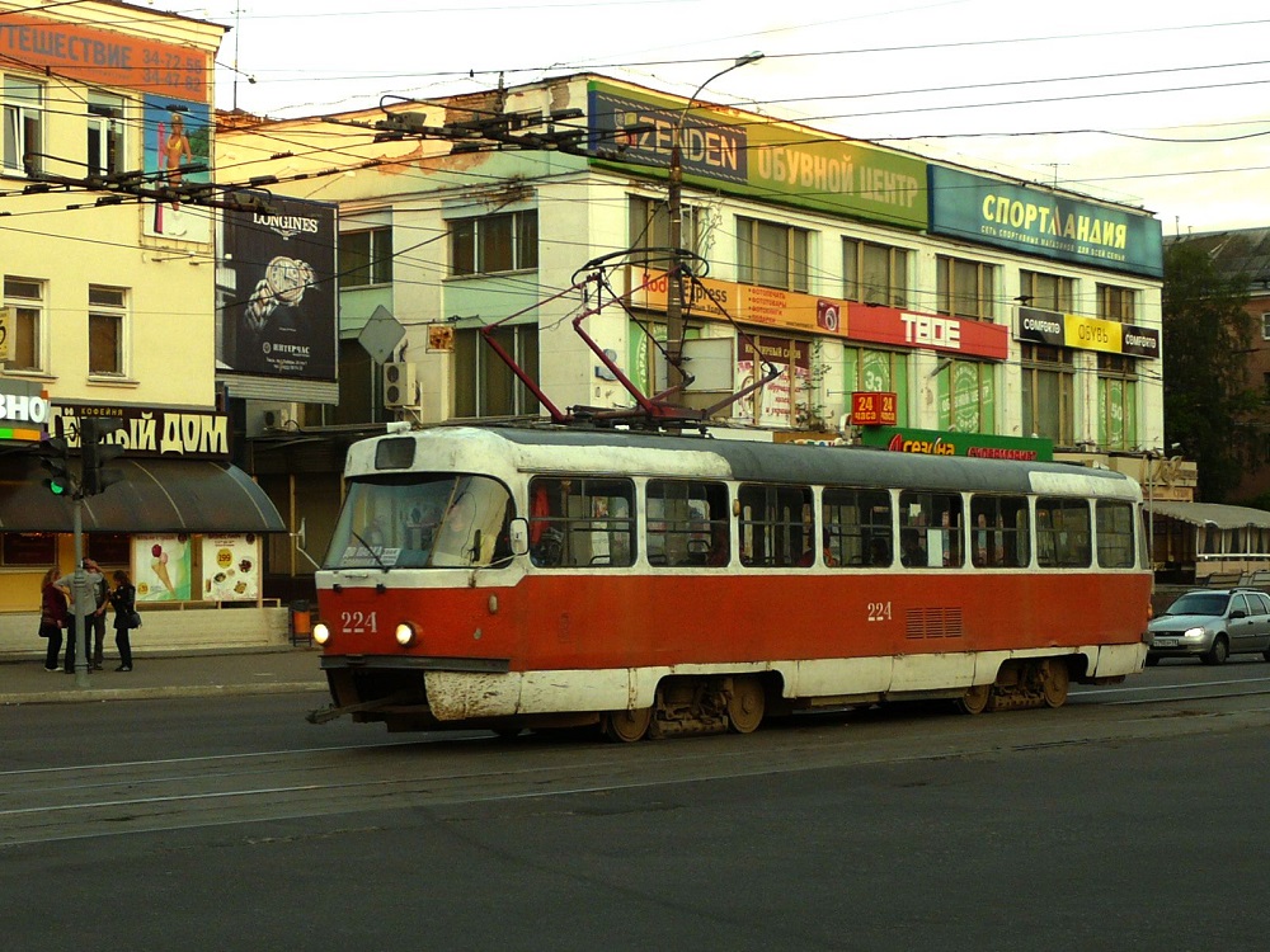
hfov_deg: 29.0
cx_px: 635
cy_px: 476
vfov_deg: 21.9
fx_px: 2458
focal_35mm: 67
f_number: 3.2
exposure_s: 1/100
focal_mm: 6.8
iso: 100
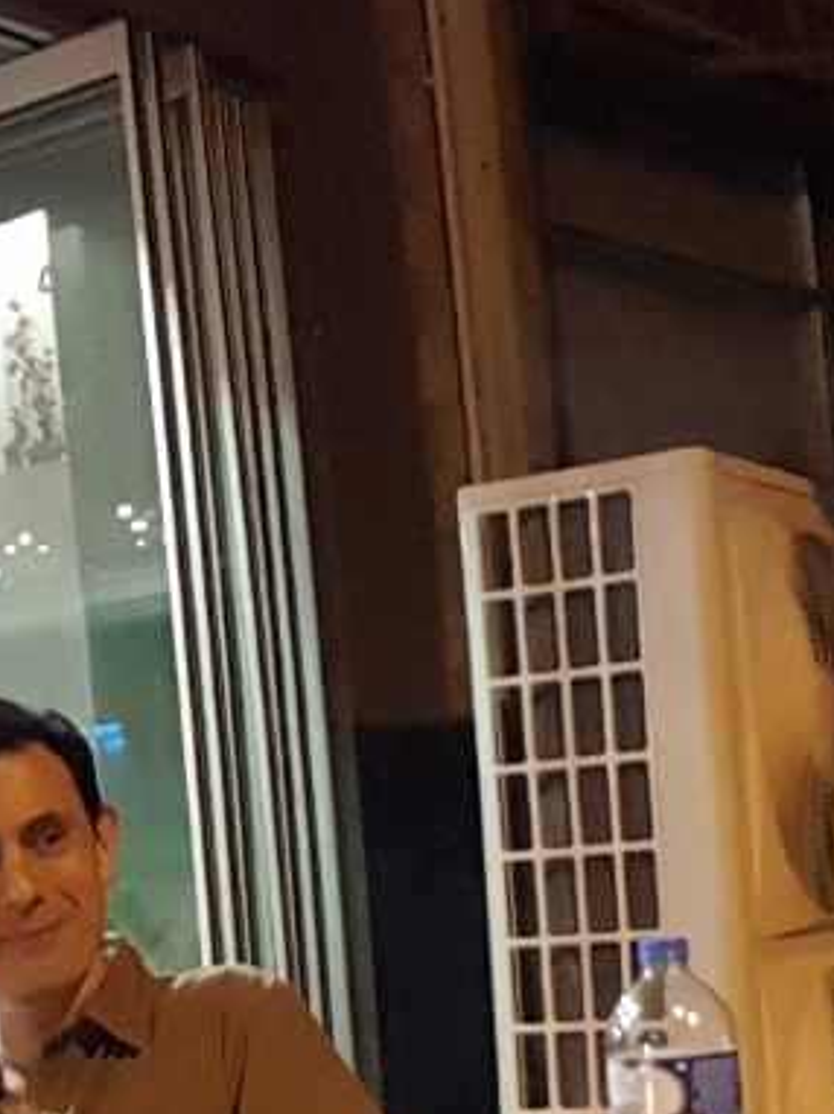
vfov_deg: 28.4
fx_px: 2123
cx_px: -242
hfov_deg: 20.4
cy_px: 971
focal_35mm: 66
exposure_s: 1/13
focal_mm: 2.1
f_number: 1.7
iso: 400
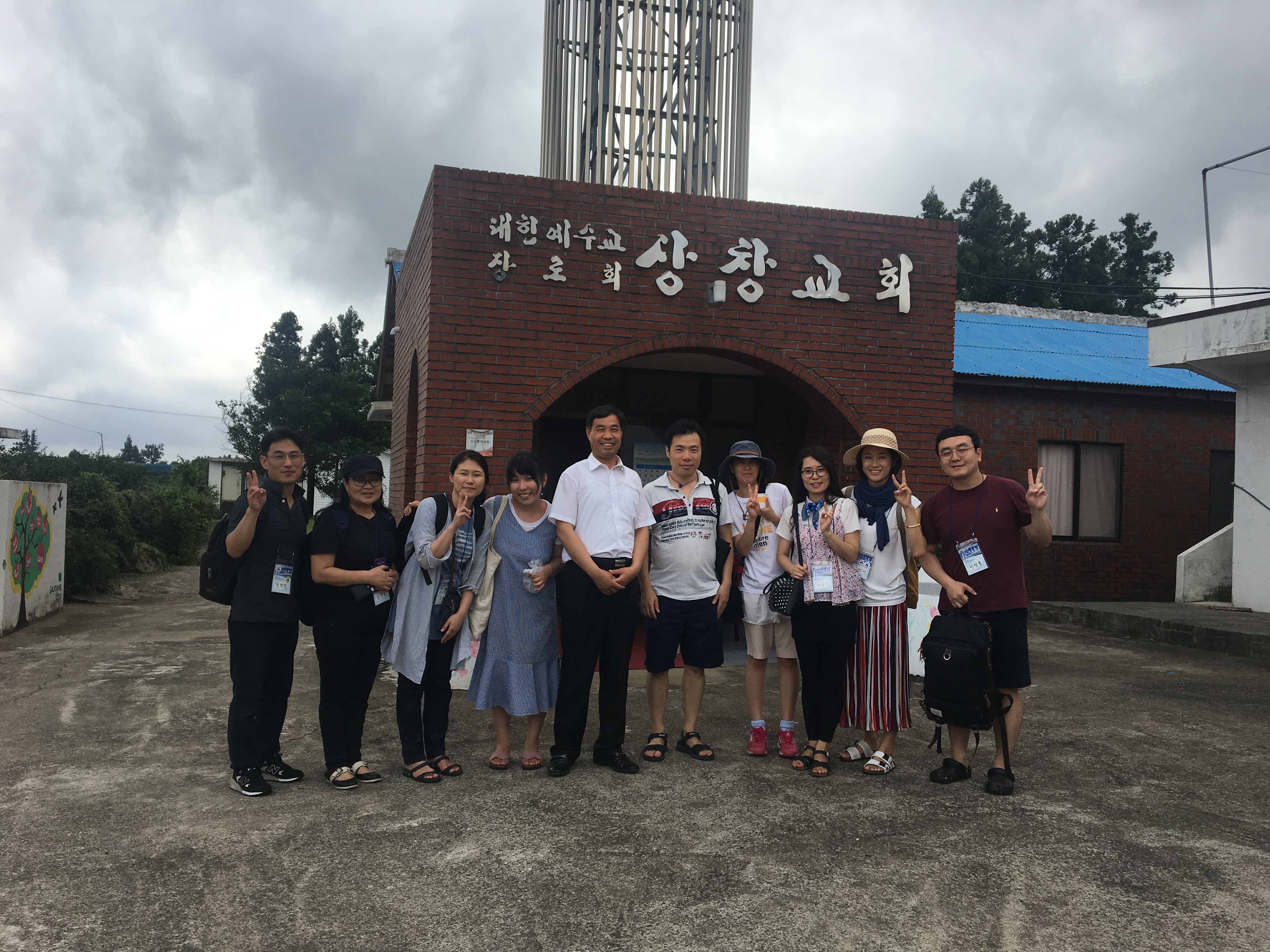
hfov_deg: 61.7
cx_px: 635
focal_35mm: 29
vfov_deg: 48.2
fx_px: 1064
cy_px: 476
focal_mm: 4.15
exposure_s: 1/1672
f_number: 2.2
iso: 25
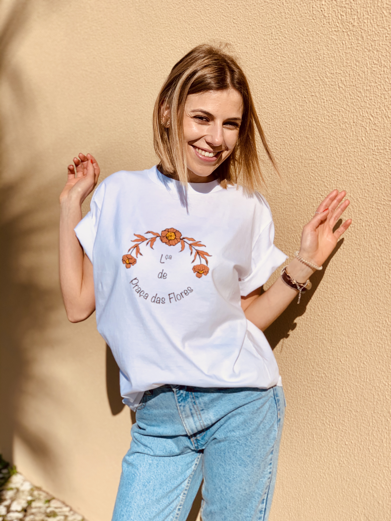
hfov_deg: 28.0
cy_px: 260
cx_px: 196
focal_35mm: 52
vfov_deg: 36.8
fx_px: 783
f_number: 2.4
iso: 16
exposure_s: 1/2660
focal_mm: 6
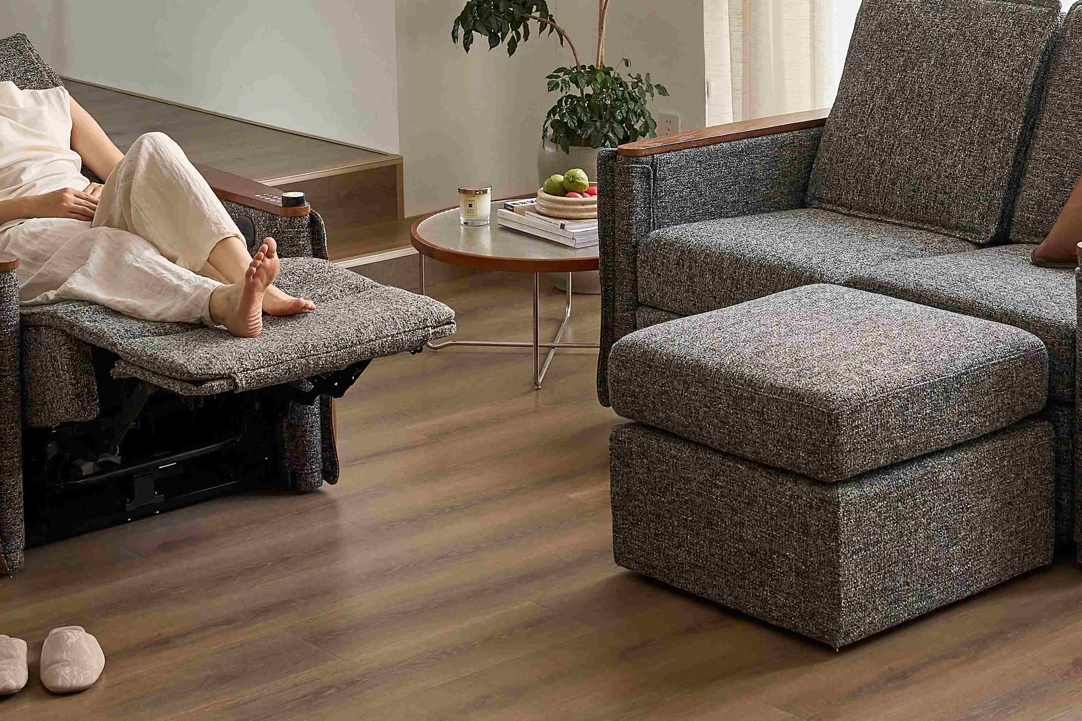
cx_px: 658
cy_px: -48
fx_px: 2464
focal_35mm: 82
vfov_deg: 16.2
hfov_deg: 24.7
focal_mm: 35
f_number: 5.6
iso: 640
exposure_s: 1/20
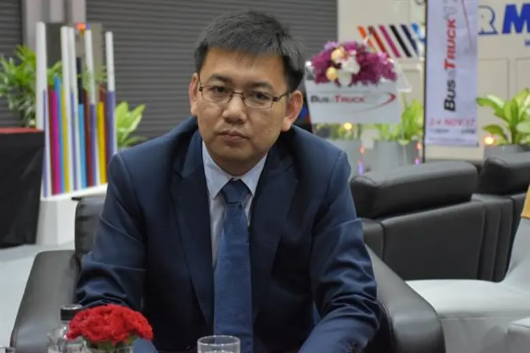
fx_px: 1104
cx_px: 265
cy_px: 176
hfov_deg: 27.0
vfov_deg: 18.2
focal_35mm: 75
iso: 2800
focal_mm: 50
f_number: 4.8
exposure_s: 1/60
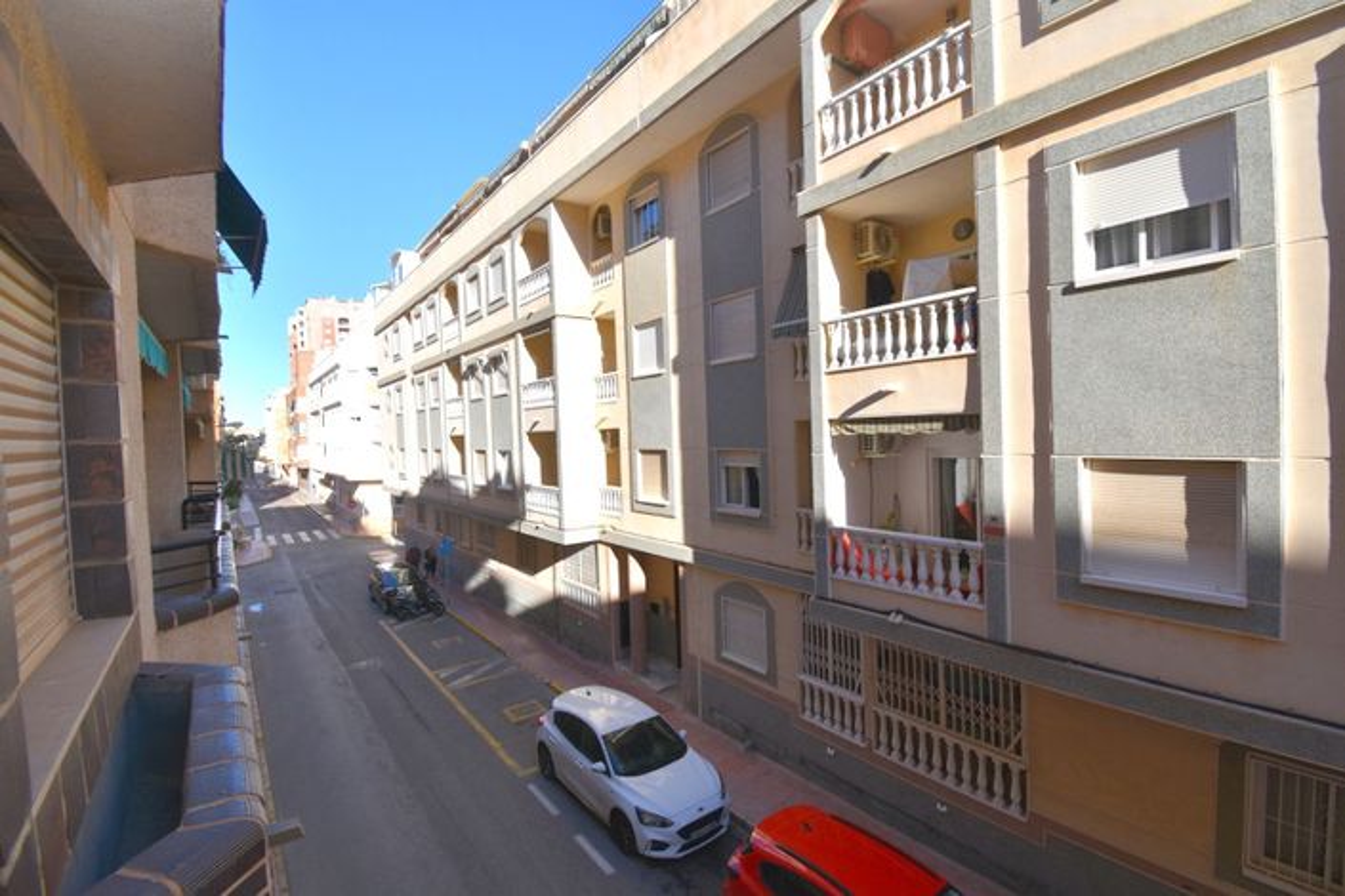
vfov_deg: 77.3
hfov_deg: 100.4
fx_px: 560
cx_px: 672
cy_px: 448
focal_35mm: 15
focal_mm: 10
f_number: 8
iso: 100
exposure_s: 1/250
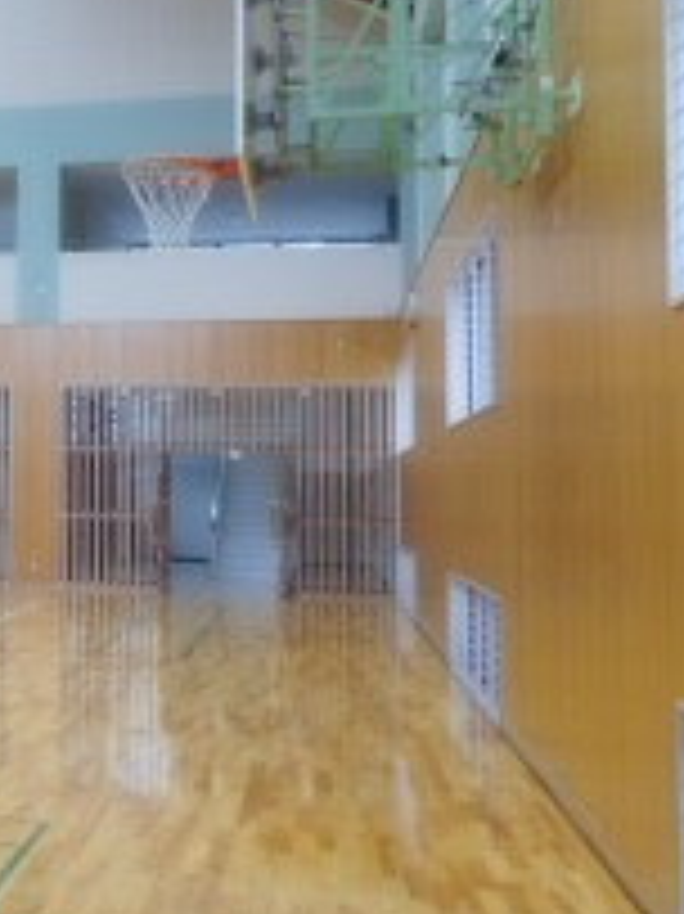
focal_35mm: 56
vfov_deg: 34.3
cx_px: -187
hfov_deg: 23.3
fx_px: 1477
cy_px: 376
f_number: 3.7
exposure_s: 1/30
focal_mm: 4.5
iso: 160
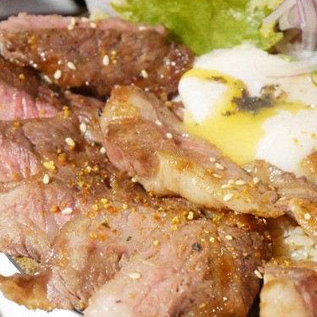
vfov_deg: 21.4
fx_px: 839
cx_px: 261
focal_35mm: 81
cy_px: 158
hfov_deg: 21.1
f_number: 5.3
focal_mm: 26
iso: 3200
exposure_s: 1/15
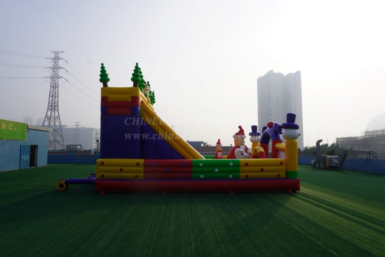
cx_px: 192
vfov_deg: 53.1
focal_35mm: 24
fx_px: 257
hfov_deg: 73.7
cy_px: 128
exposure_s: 1/200
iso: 100
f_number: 10
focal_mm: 16
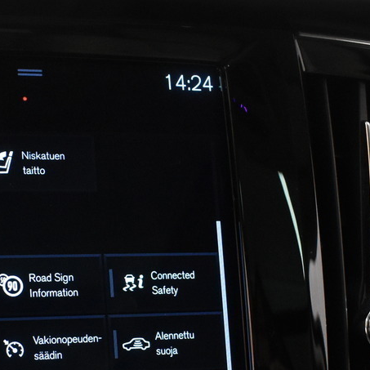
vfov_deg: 20.6
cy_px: 349
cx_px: 10
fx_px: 992
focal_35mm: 82
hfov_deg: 20.5
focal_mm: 18
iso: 2500
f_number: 4
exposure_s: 1/60
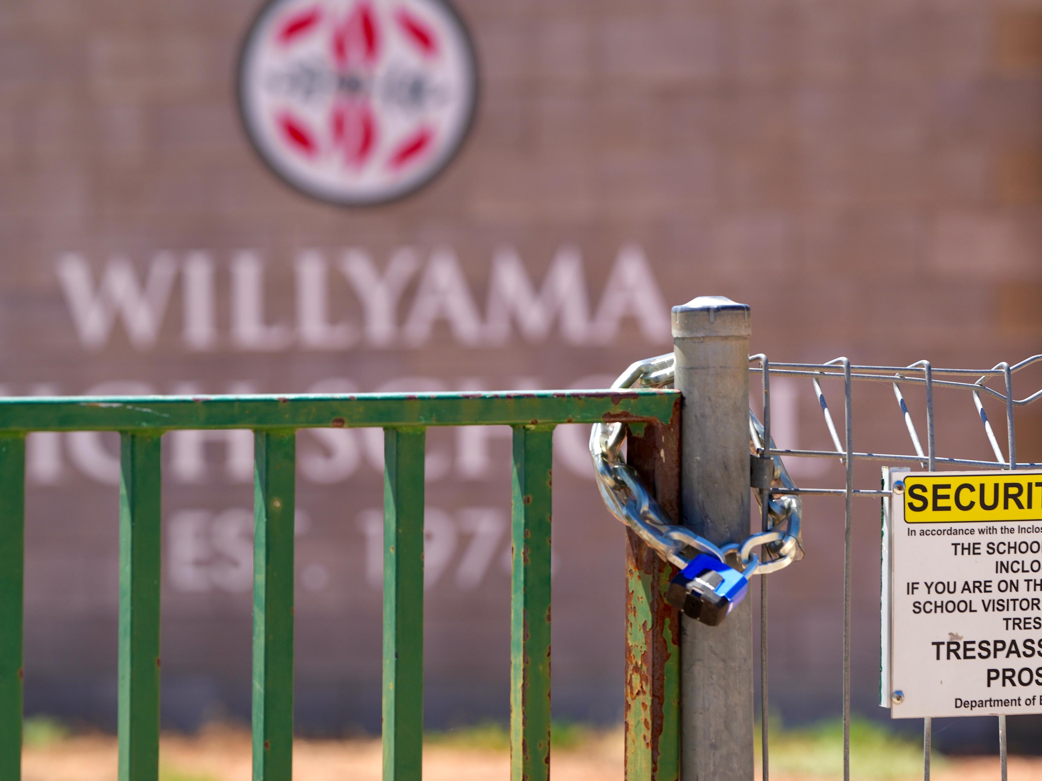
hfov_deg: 9.8
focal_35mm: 201
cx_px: 463
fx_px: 6050
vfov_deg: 7.4
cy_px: 355
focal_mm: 137
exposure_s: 1/640
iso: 100
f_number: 4.5
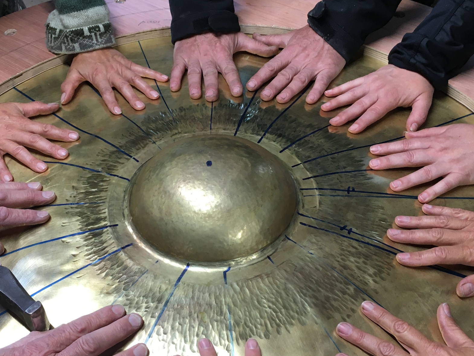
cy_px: 206
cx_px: 224
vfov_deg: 32.8
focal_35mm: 44
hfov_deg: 42.9
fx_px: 602
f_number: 2.2
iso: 80
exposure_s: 1/33
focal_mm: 4.15
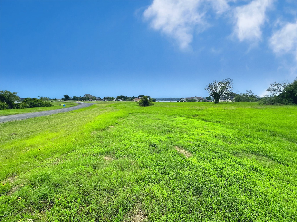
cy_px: 111
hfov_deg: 102.1
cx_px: 148
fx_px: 120
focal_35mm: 14
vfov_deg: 85.7
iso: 50
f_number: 2.2
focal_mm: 2.22
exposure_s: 1/1770
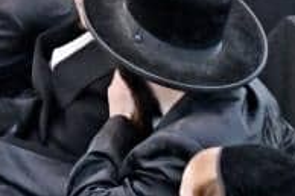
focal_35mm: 190
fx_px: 1556
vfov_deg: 6.7
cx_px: -401
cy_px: -318
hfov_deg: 9.6
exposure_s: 1/160
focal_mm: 24
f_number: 4
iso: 640
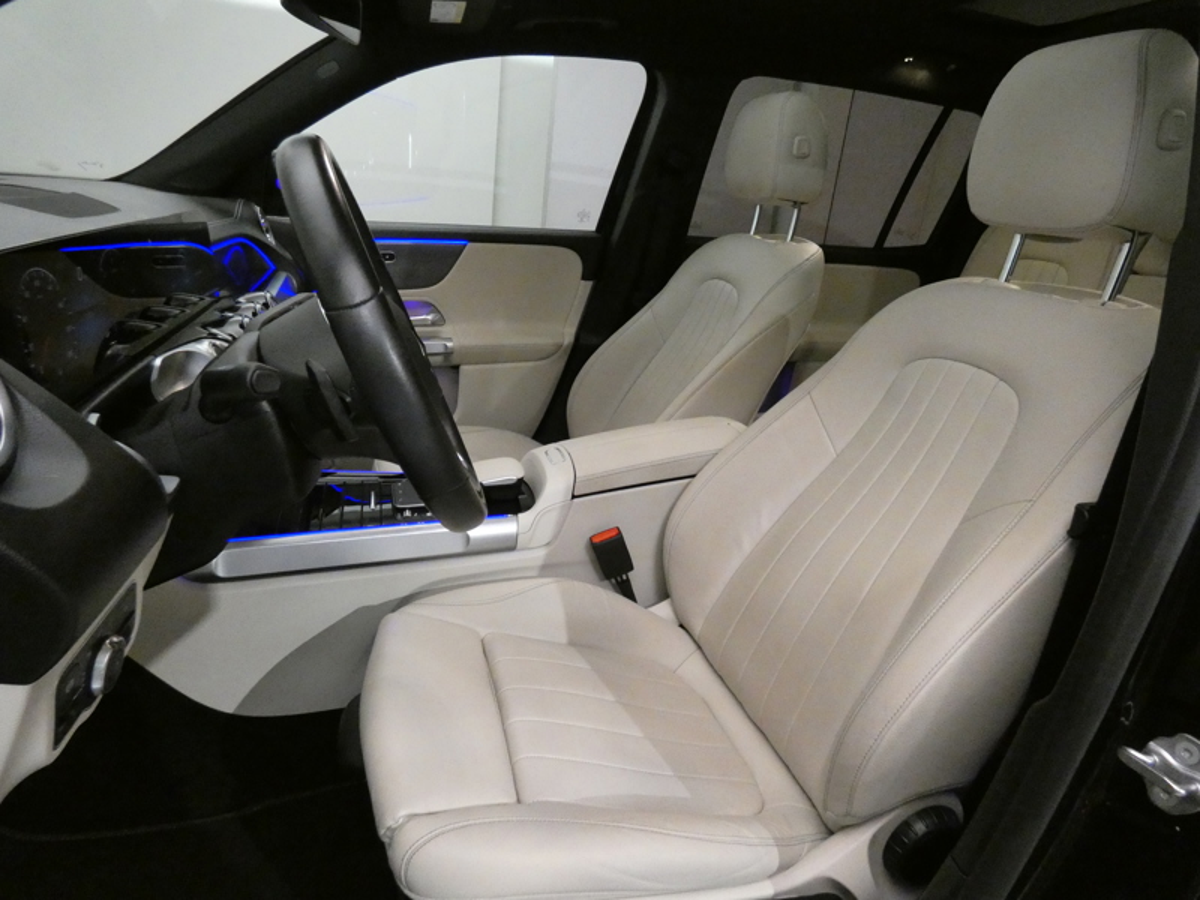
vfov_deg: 66.0
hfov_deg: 81.7
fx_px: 693
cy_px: 450
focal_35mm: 20
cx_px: 600
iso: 1250
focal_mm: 3.6
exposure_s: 1/60
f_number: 2.8
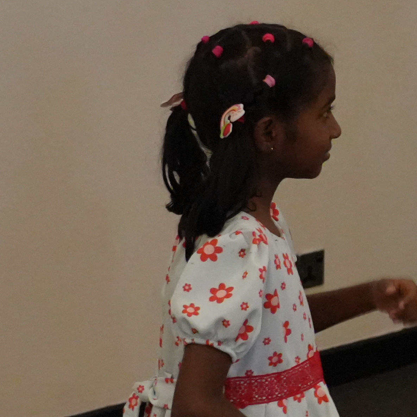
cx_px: 777
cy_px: 160
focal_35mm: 191
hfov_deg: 8.7
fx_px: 2603
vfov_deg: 9.2
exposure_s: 1/160
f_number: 4
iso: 8000
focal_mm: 38
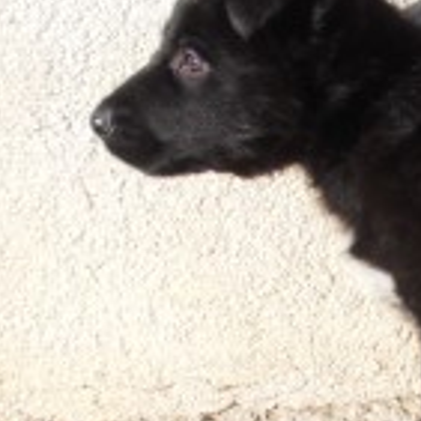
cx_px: 620
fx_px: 2105
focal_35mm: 153
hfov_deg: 11.0
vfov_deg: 11.4
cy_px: 269
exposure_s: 1/320
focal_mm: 10.04
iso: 80
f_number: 4.5
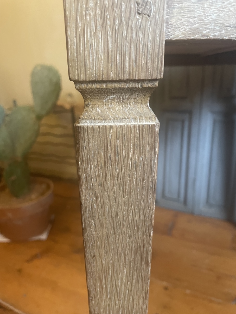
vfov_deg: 67.3
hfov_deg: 53.1
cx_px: 118
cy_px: 157
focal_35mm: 26
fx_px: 236
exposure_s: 1/33
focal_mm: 4.2
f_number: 1.6
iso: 320
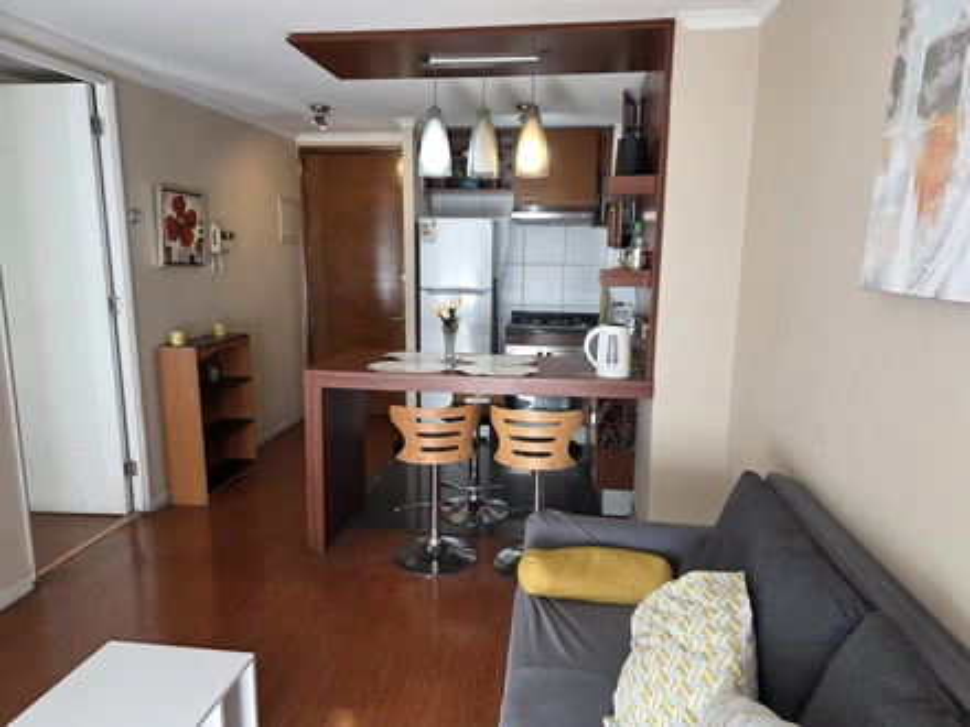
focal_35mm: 23
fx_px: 644
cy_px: 364
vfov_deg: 58.9
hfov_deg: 73.9
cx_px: 485
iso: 160
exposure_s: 1/100
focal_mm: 6.3
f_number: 1.7
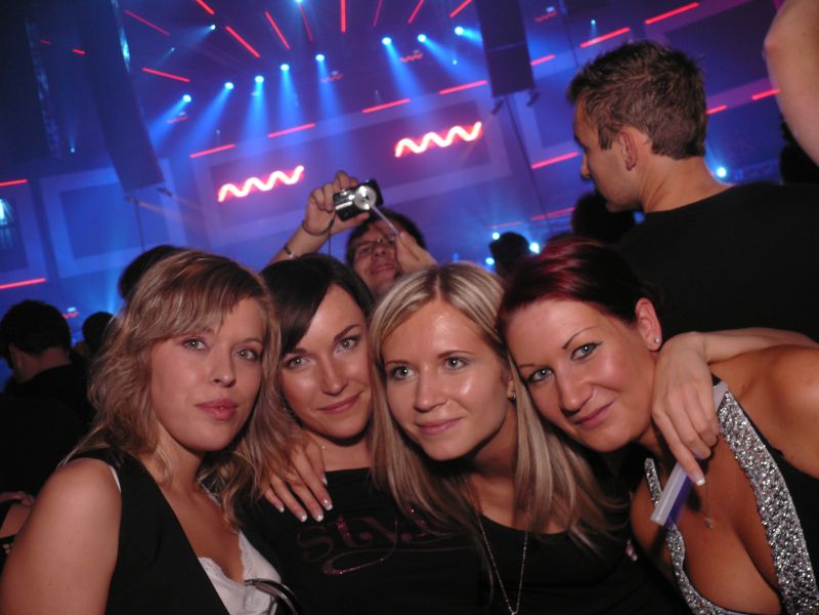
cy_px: 308
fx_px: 828
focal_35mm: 35
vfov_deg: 40.7
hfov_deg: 52.6
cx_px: 410
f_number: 2.8
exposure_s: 1/8
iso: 100
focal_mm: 7.4
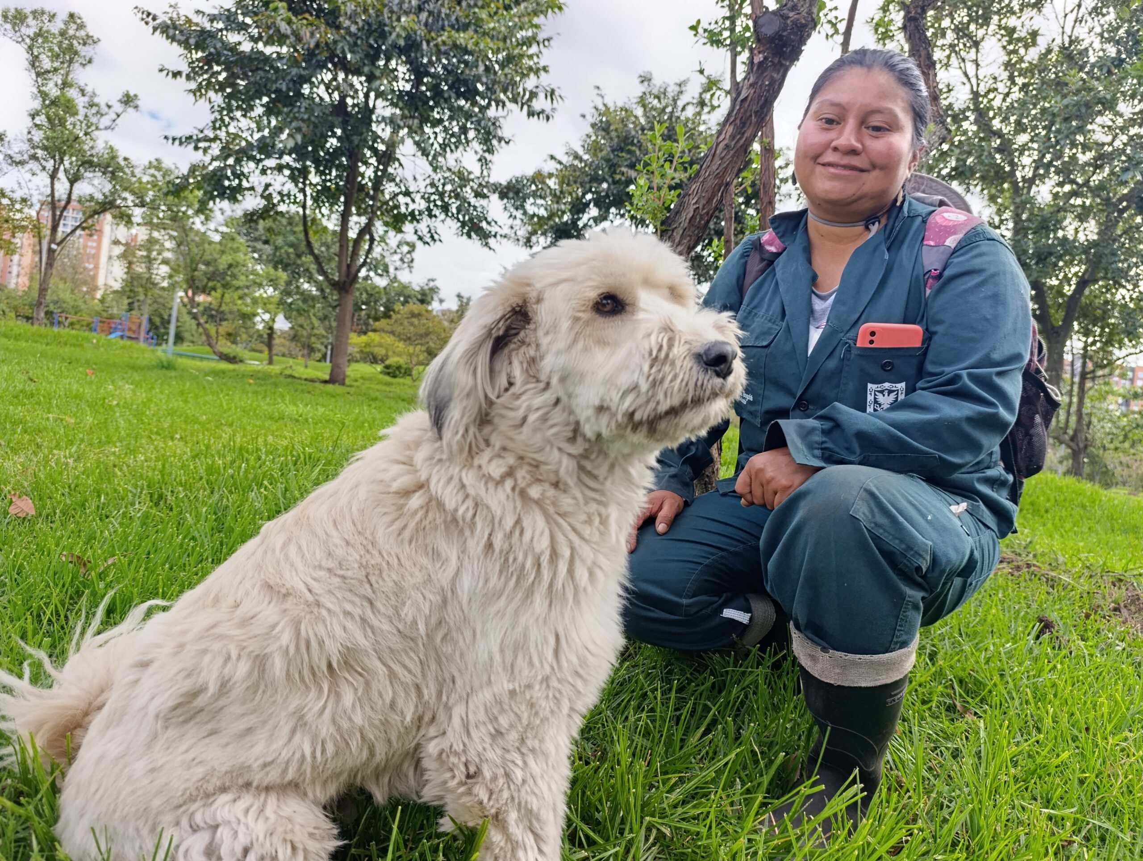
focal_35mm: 23
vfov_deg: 59.0
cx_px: 572
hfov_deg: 73.8
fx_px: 761
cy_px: 430
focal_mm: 6.14
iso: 64
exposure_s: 1/120
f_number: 1.6
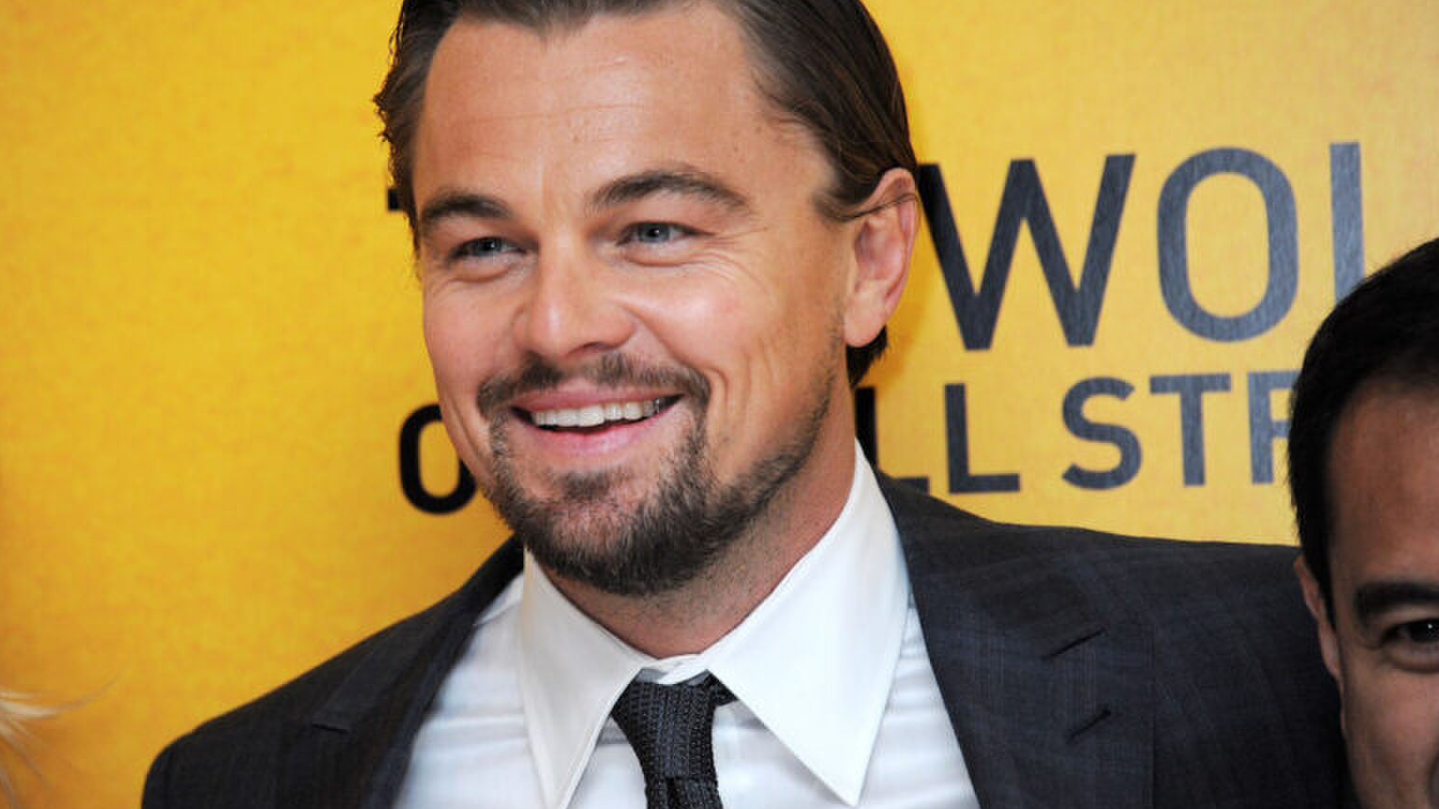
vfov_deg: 3.8
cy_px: 340
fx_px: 12057
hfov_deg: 6.8
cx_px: 719
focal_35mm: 316
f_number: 5.6
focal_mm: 300
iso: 1600
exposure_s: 1/100
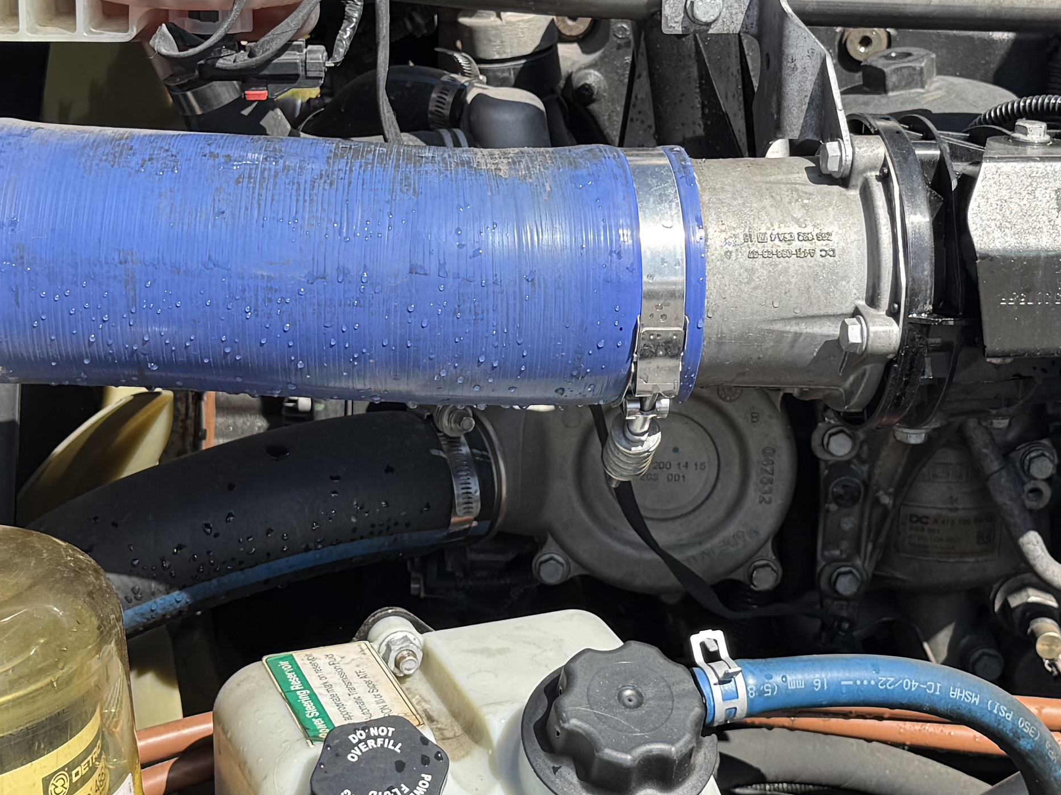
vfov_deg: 20.1
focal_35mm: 73
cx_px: 639
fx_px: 2237
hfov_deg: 26.6
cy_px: 311
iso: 80
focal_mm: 6.76
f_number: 1.78
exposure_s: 1/2232
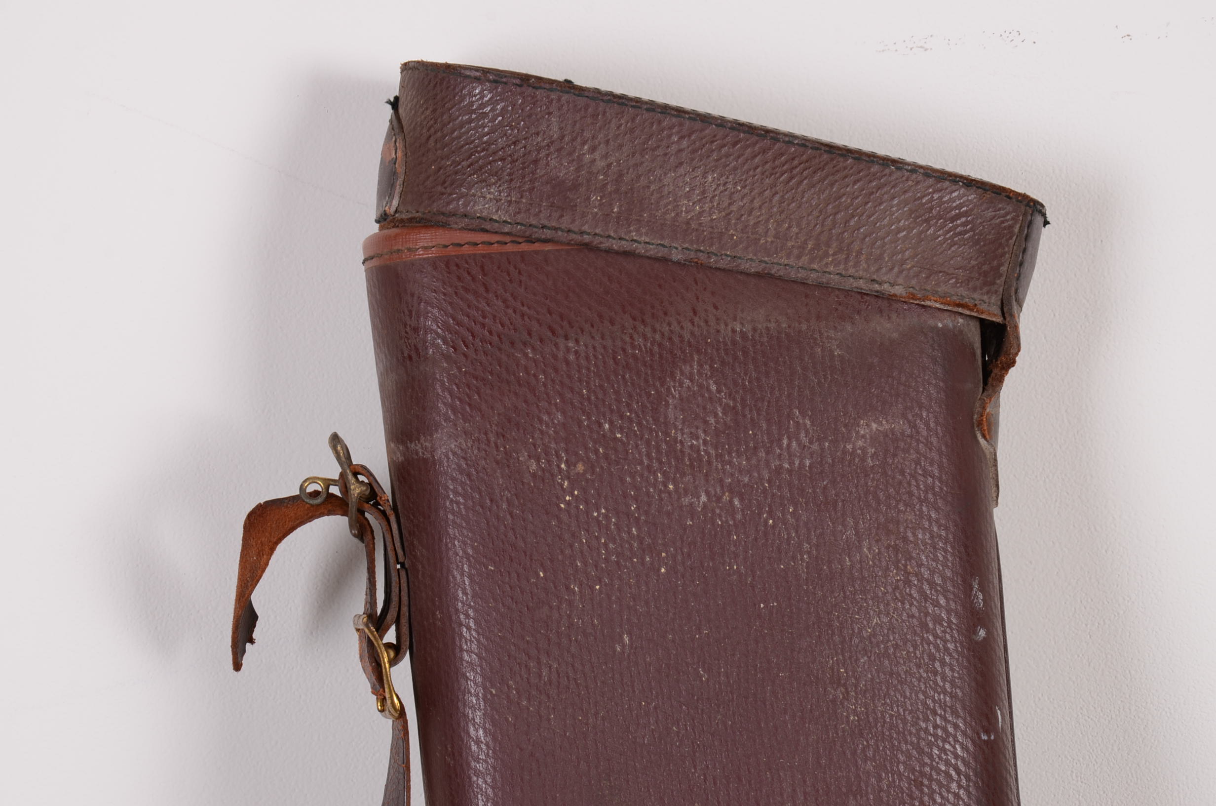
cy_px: 403
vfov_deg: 11.4
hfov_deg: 17.1
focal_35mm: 120
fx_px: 4045
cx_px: 608
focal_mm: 80
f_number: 11
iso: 125
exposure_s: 1/80
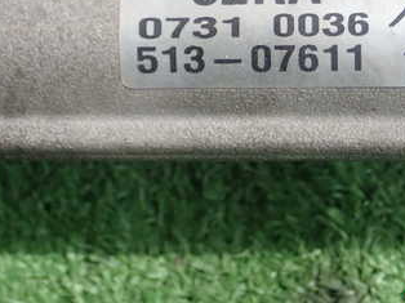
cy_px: 26
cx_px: 313
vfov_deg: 16.5
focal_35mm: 88
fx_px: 1029
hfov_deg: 22.0
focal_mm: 8.41
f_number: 3.1
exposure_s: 1/100
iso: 100
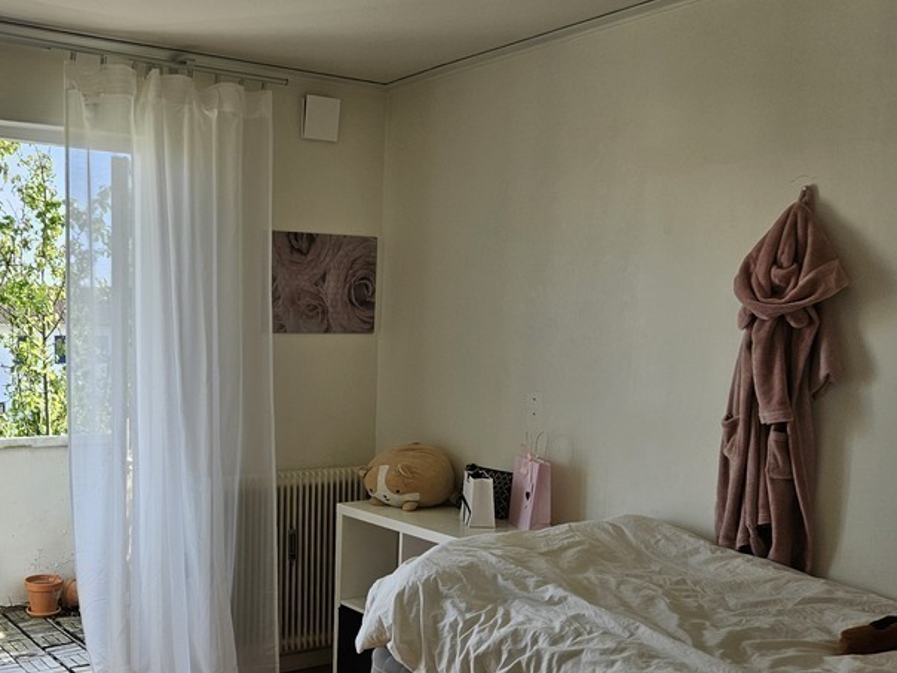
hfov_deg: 46.4
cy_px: 440
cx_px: 238
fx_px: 1011
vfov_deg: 36.5
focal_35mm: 39
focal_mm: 5.4
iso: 40
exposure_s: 1/249
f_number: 1.8
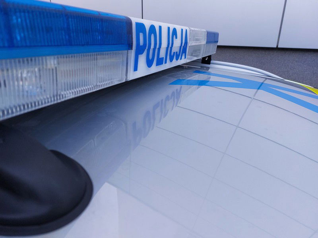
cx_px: 159
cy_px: 119
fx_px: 230
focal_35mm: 25
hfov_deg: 69.4
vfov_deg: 54.9
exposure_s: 1/100
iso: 32
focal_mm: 5.23
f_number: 1.8
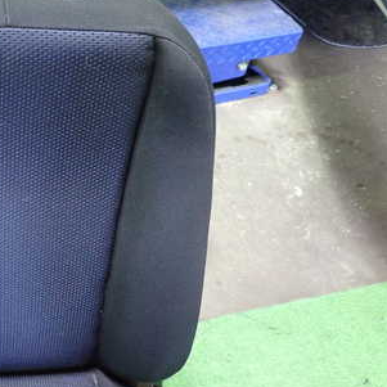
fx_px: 557
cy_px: 231
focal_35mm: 44
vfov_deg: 38.2
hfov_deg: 35.4
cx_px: 17
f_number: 2
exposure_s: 1/30
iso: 640
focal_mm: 4.5
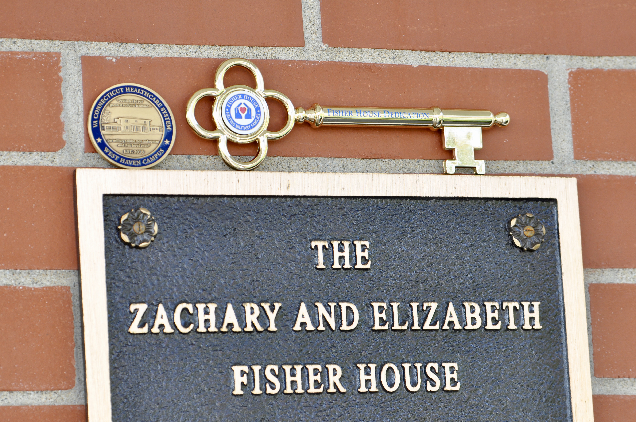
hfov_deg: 14.0
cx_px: 318
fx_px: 2594
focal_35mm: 147
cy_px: 211
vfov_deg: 9.3
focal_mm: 98
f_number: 5.6
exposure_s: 1/125
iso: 320
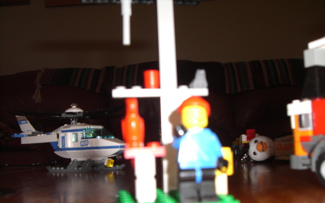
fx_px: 363
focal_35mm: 41
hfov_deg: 48.2
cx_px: 165
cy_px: 123
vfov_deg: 31.1
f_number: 2.7
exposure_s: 1/60
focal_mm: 6.2
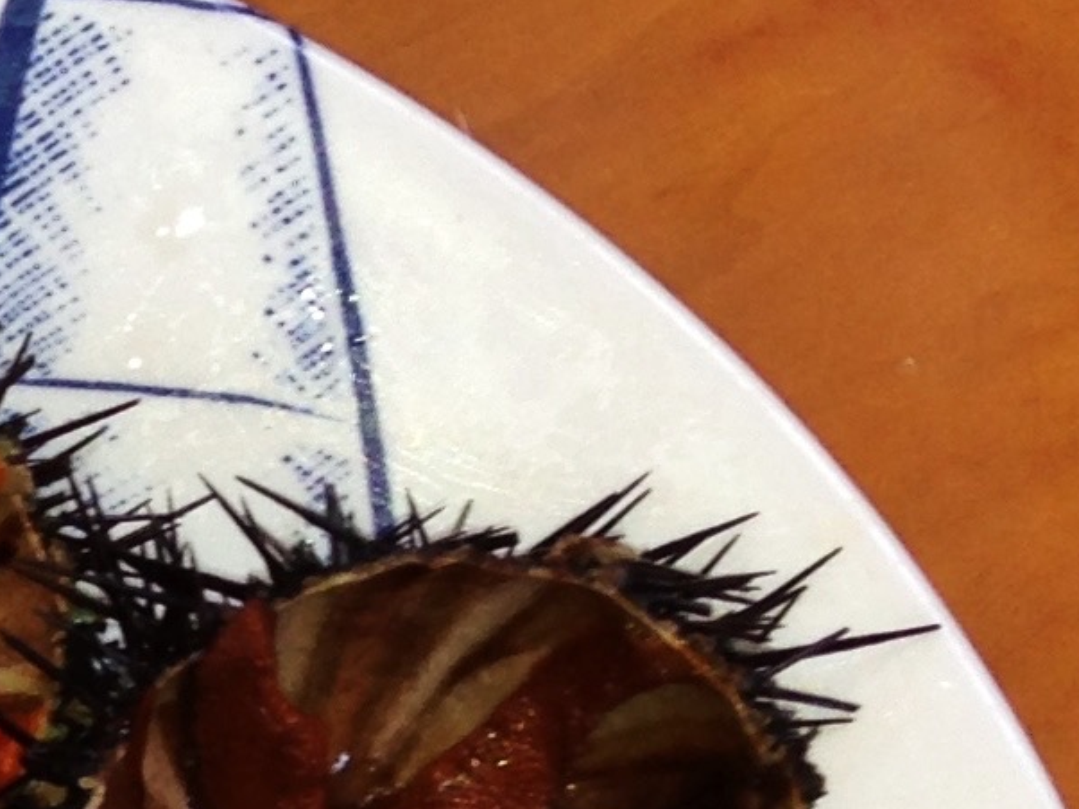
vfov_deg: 7.9
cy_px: 1618
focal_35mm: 179
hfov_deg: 10.0
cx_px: -1303
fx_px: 5577
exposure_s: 1/41
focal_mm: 4.13
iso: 50
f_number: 2.4
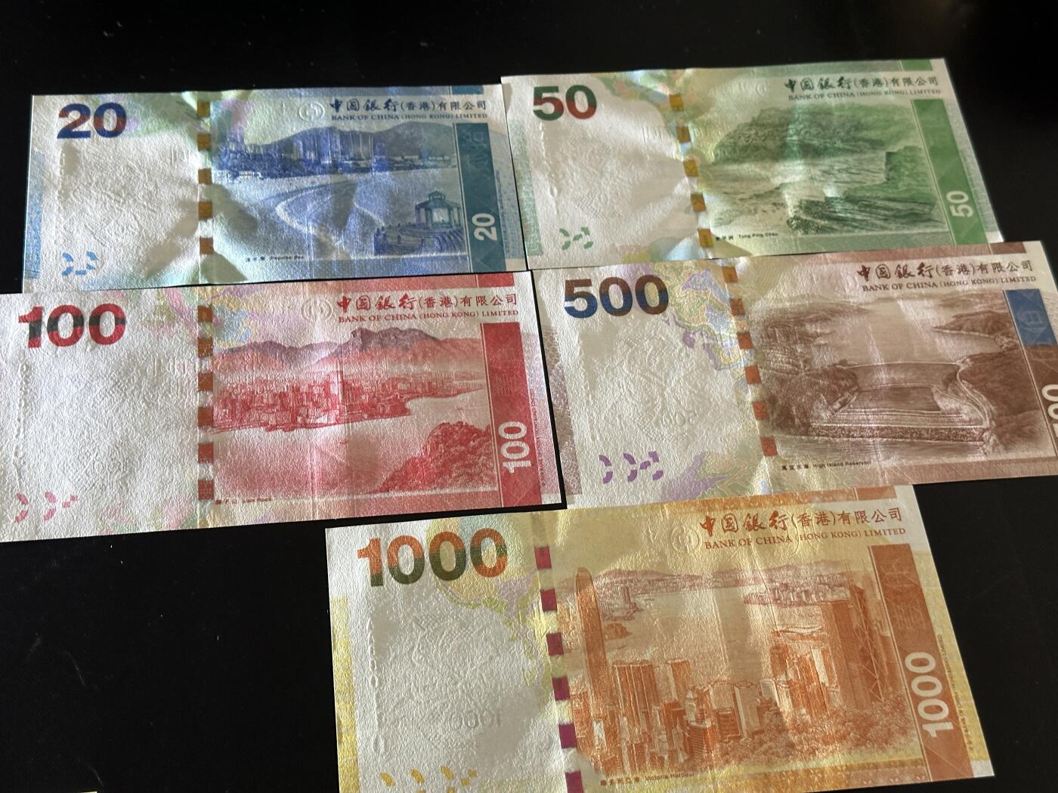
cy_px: 396
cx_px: 529
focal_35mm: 48
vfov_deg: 30.3
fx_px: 1467
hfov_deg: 39.7
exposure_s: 1/33
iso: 250
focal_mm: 6.86
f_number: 1.78
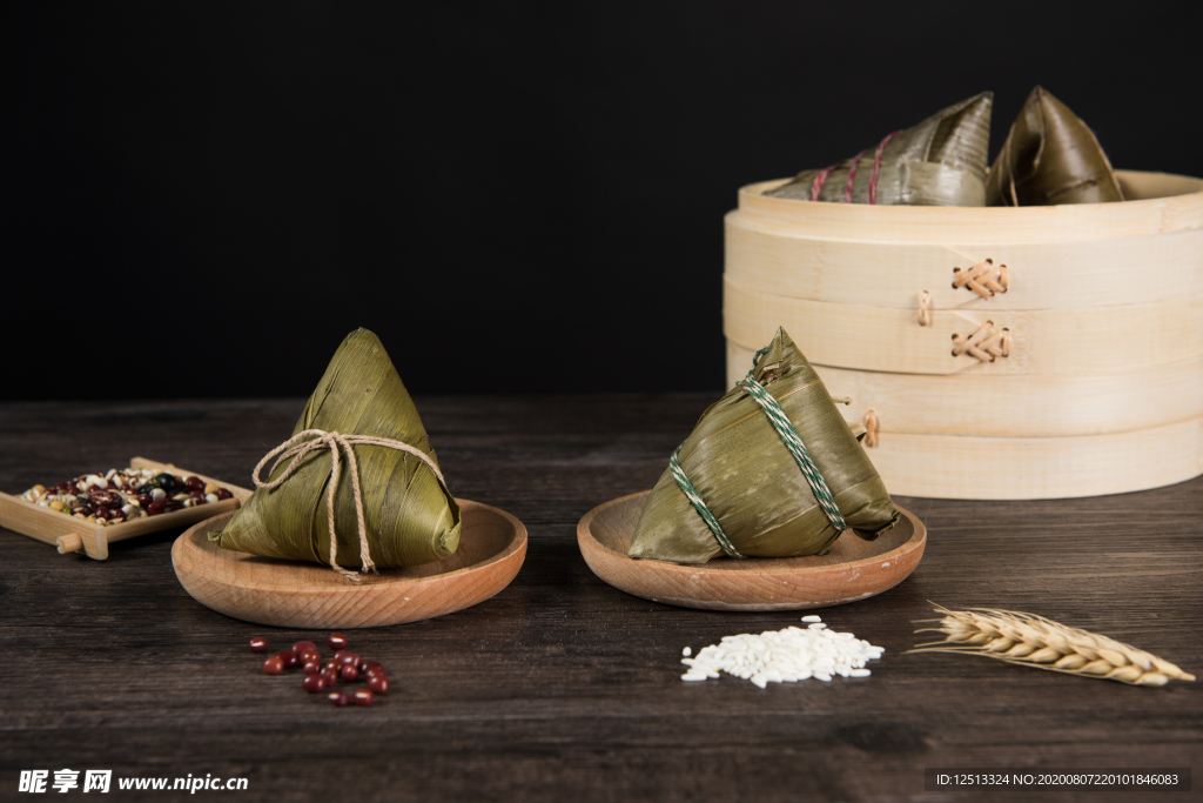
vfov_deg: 24.2
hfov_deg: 35.6
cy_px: 402
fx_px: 1871
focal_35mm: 56
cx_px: 602
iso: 50
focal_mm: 56
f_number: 8
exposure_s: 1/125
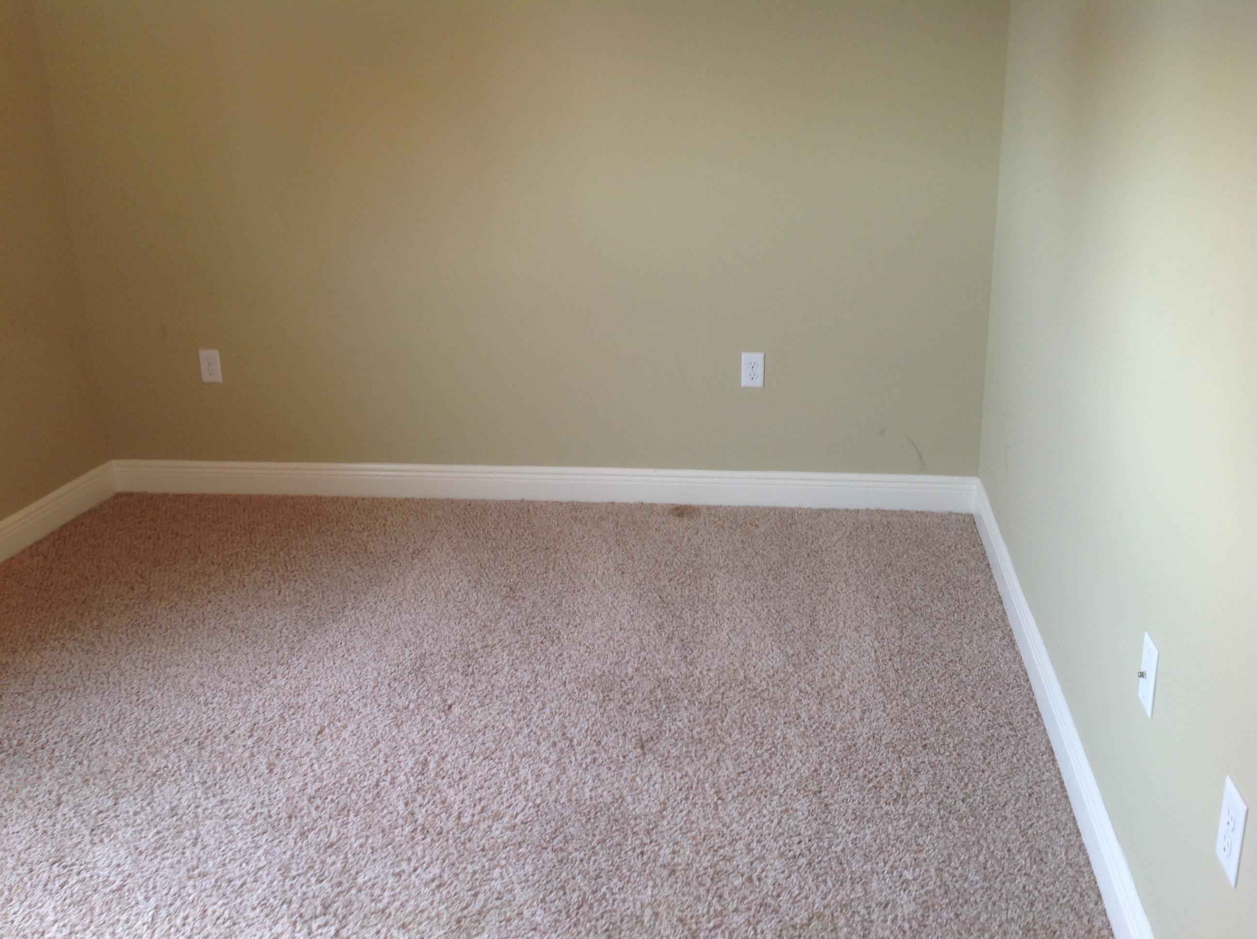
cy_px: 470
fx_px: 1269
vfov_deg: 40.6
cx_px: 628
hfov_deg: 52.7
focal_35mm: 35
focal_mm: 4.28
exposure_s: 1/24
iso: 64
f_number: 2.4
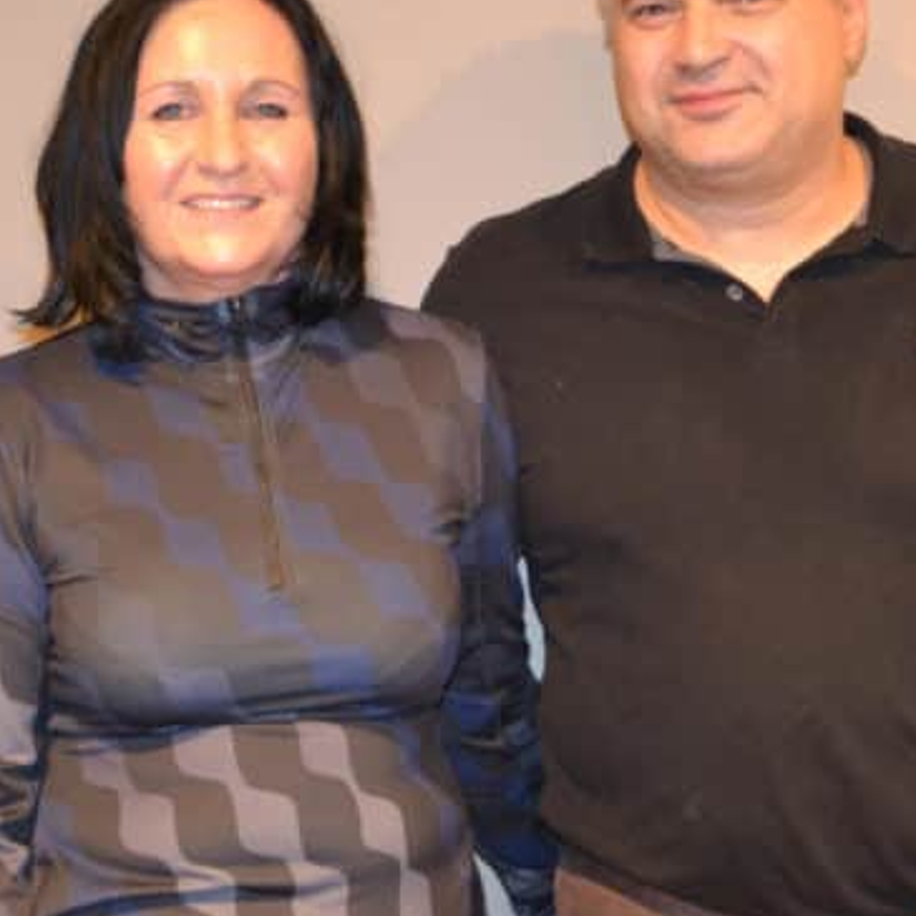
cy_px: 619
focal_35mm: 82
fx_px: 2455
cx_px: 483
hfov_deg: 21.1
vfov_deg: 21.1
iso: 720
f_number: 3.8
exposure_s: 1/15
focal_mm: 20
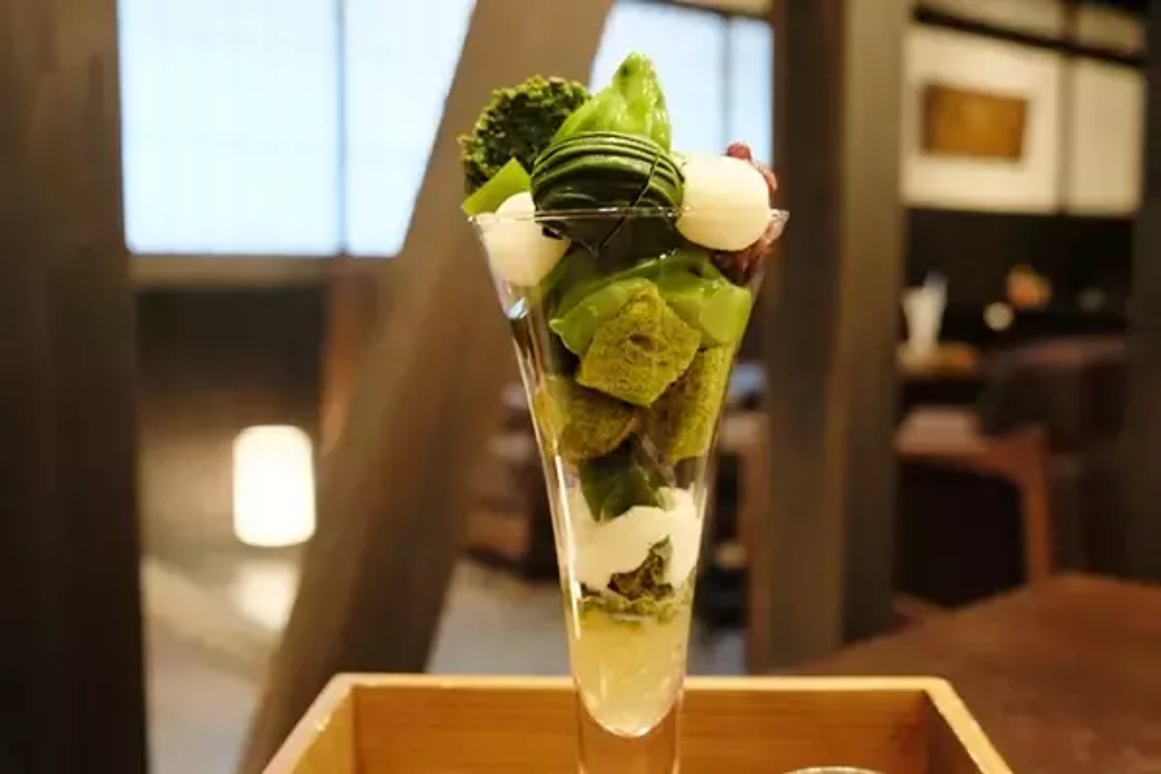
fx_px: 1161
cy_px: 387
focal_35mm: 36
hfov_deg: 53.1
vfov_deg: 36.9
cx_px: 580
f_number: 4
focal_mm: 24.3
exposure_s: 1/45
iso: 6400
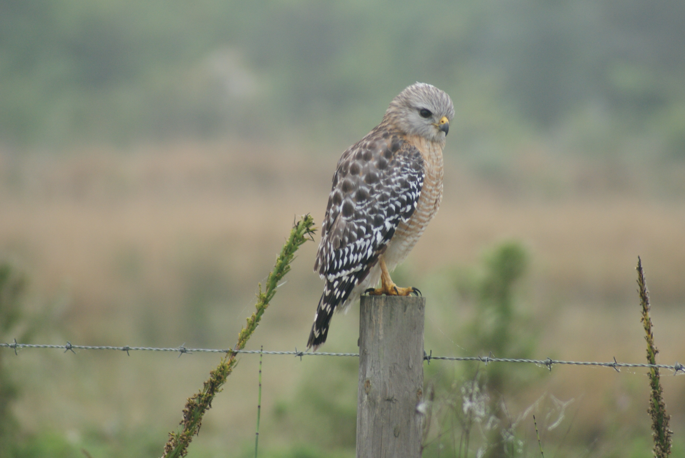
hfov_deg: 4.9
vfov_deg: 3.3
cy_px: 231
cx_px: 374
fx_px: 7960
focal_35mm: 418
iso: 400
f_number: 5.6
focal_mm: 250
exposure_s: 1/320
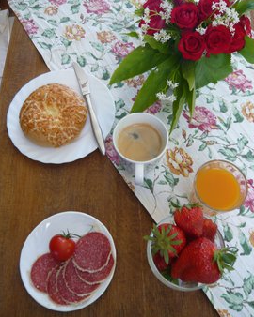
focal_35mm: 30
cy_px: 154
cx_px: 130
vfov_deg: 58.8
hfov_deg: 48.5
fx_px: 282
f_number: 2.8
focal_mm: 4.6
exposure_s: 1/30
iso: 100
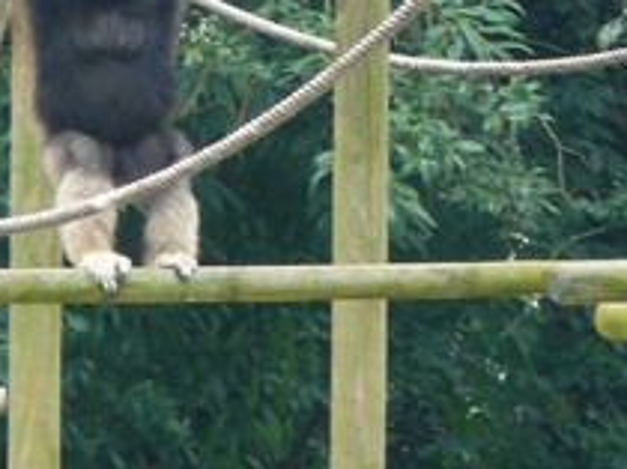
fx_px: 17568
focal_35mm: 971
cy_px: -263
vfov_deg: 1.5
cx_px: 463
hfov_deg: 2.0
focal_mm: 57.5
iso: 200
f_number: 3.6
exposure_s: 1/60
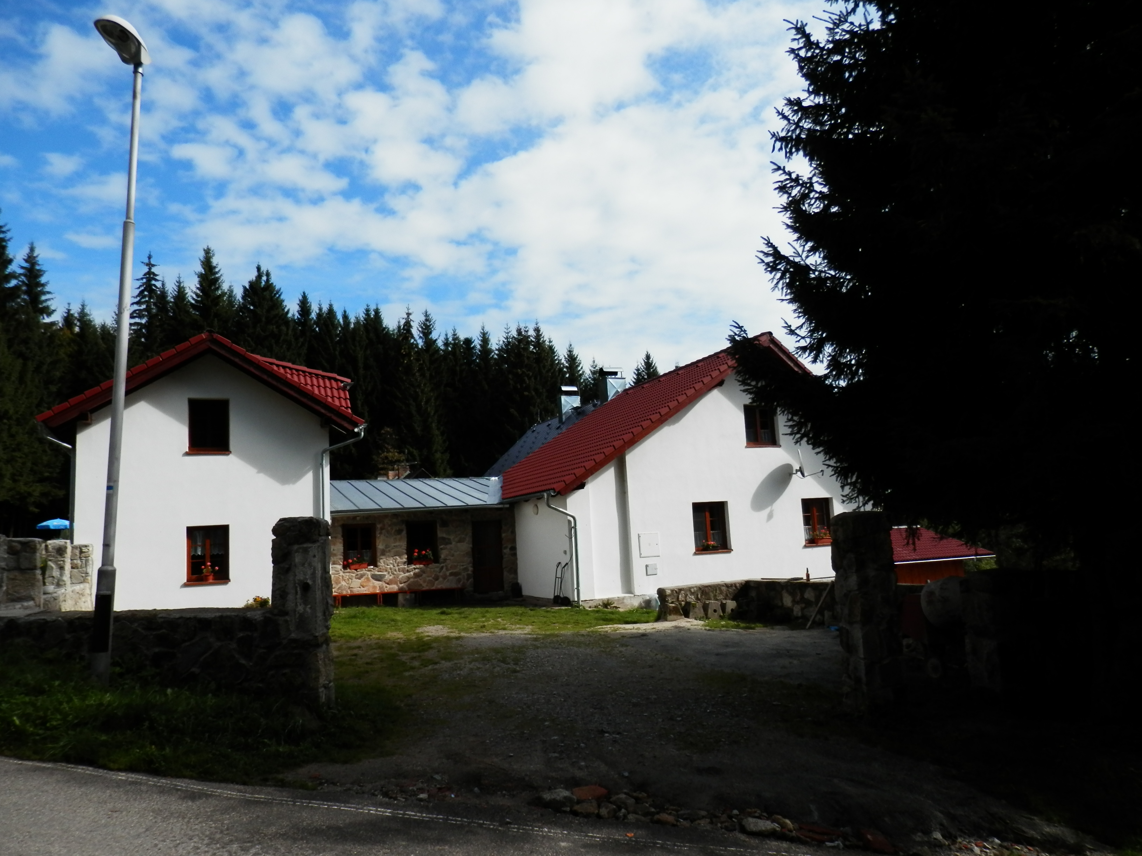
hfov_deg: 69.4
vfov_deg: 54.9
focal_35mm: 25
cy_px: 428
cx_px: 571
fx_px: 825
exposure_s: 1/200
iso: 80
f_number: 8.7
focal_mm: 4.5
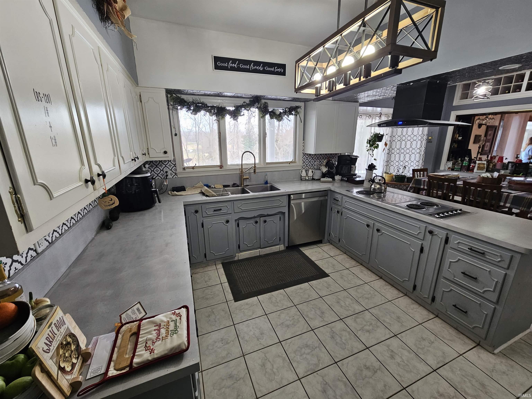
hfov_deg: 106.2
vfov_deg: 89.9
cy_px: 200
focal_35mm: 13
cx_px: 266
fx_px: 200
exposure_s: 1/60
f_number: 2.2
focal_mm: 2.2
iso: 125
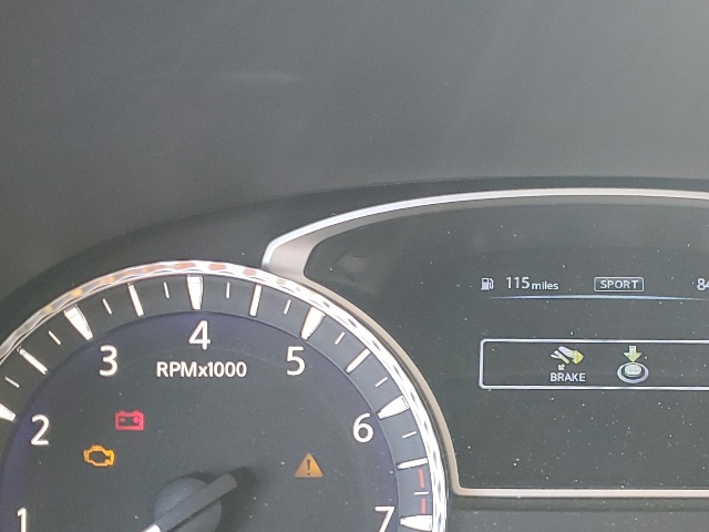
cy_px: 417
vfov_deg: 22.3
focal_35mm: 65
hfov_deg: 28.9
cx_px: 613
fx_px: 1331
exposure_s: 1/120
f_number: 1.5
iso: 69
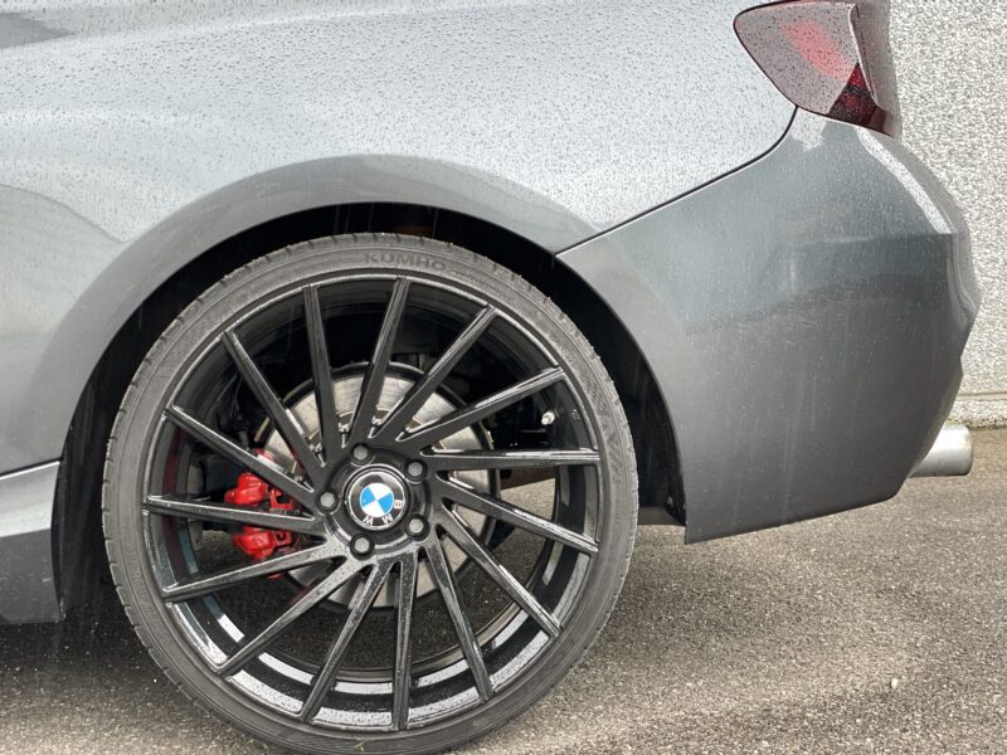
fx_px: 1513
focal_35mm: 52
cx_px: 504
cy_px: 378
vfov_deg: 28.0
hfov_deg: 36.8
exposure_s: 1/122
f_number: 2
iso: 250
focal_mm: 6
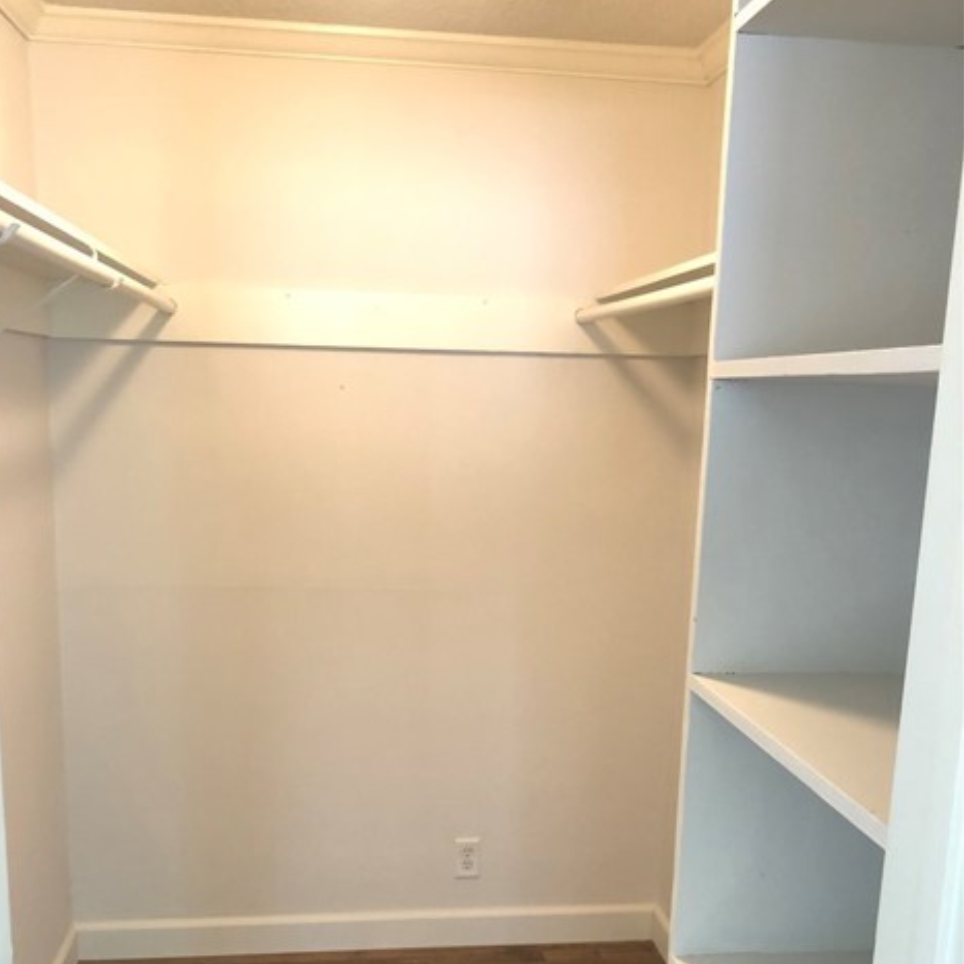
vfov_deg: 47.8
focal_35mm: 34
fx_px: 1071
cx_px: 470
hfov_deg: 48.4
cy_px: 625
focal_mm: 4
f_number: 1.8
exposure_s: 1/15
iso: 100
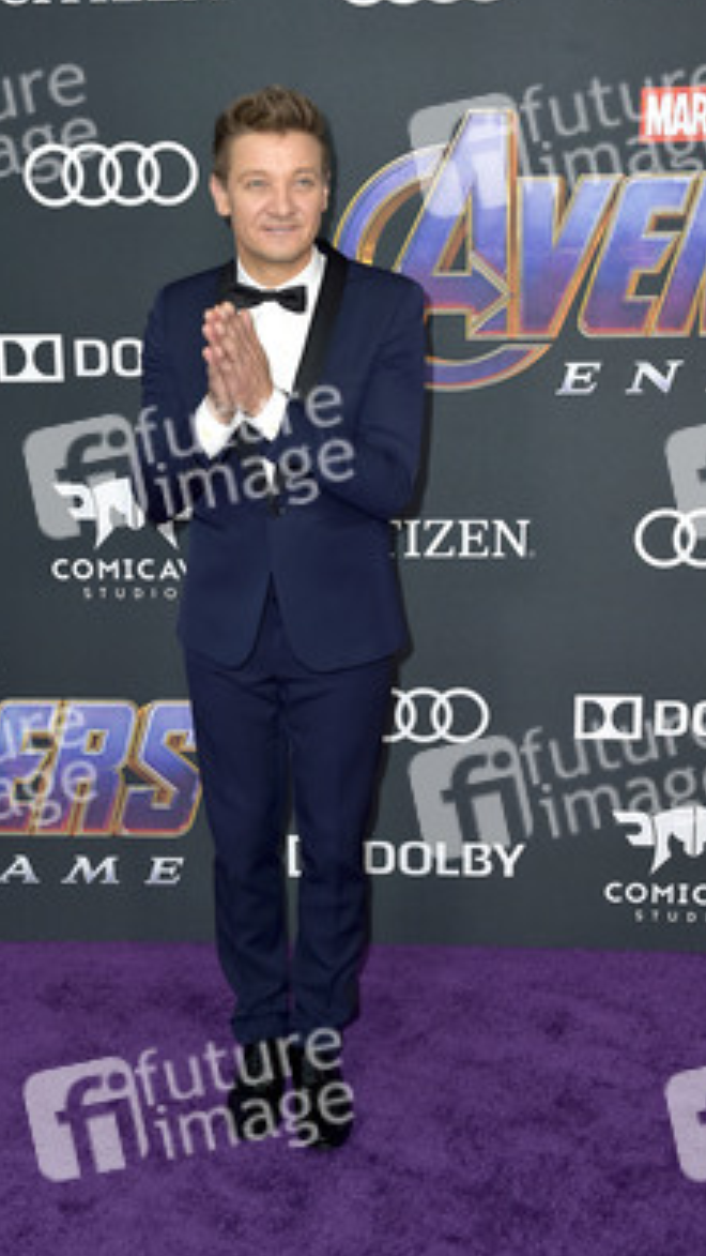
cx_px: 284
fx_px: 1497
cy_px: 623
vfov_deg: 45.5
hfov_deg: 26.5
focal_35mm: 45
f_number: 5
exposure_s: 1/250
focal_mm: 42
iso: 250
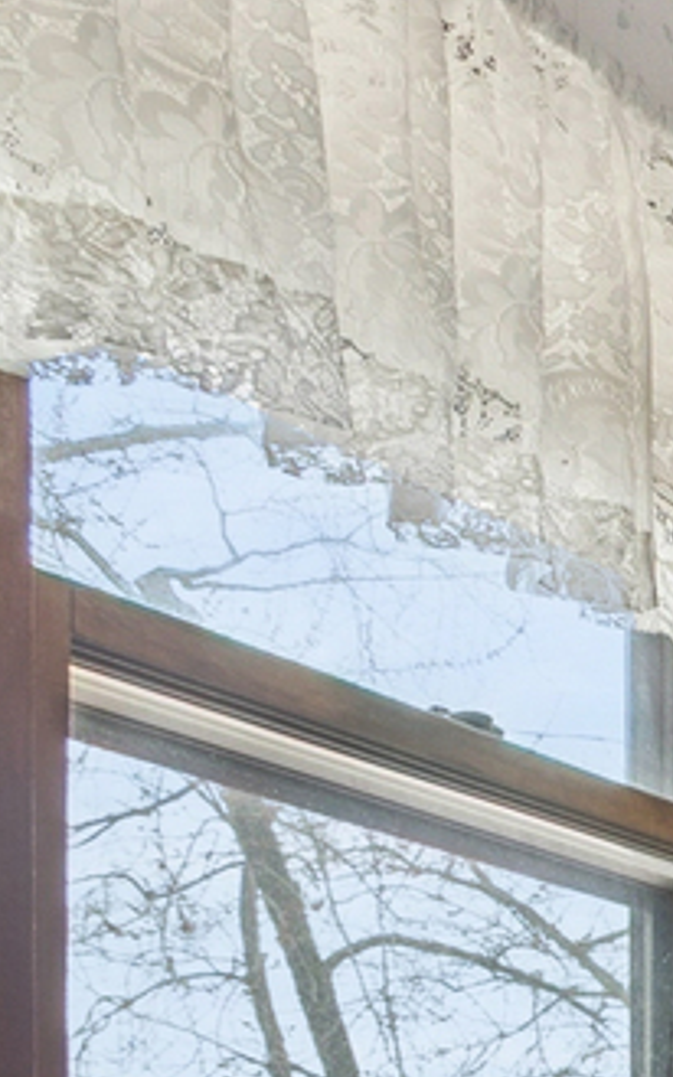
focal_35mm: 75
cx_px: 1967
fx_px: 2203
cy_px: 1544
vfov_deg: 23.1
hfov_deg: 11.3
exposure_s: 1/15
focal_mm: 10
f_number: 8
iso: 400
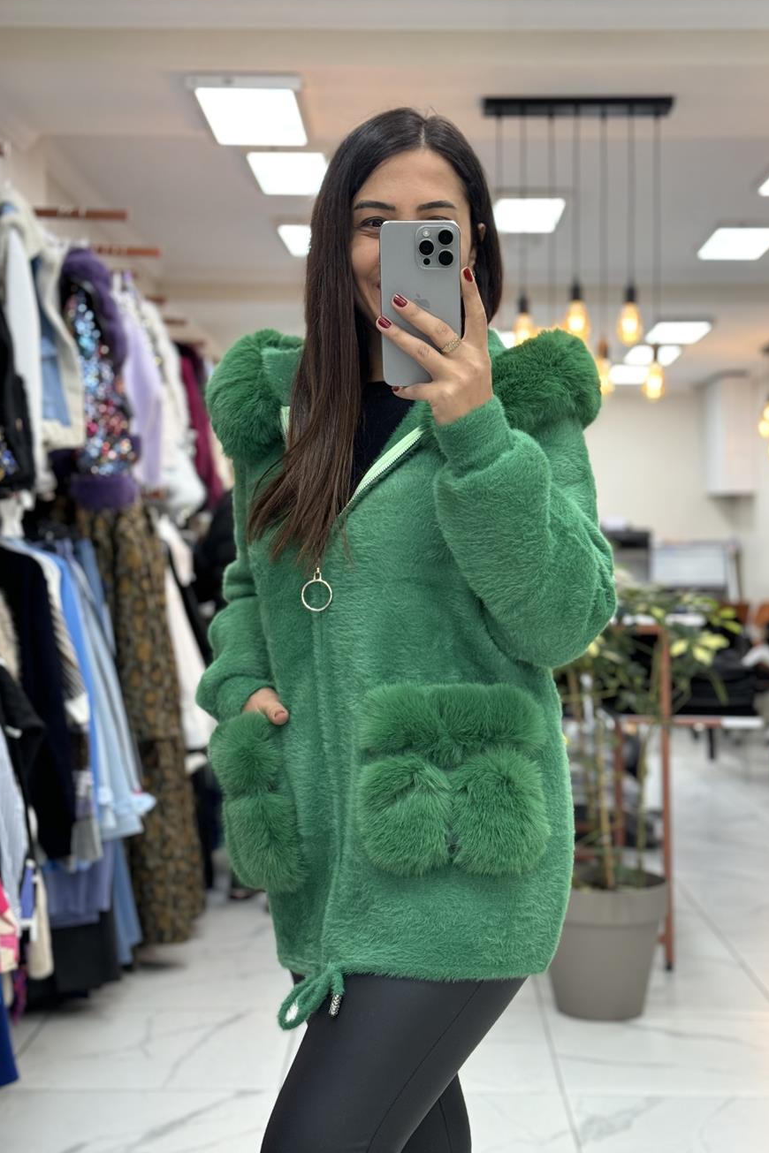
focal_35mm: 51
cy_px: 583
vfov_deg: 38.9
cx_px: 428
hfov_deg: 26.5
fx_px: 1634
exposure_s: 1/50
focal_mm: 6.76
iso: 100
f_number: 1.78
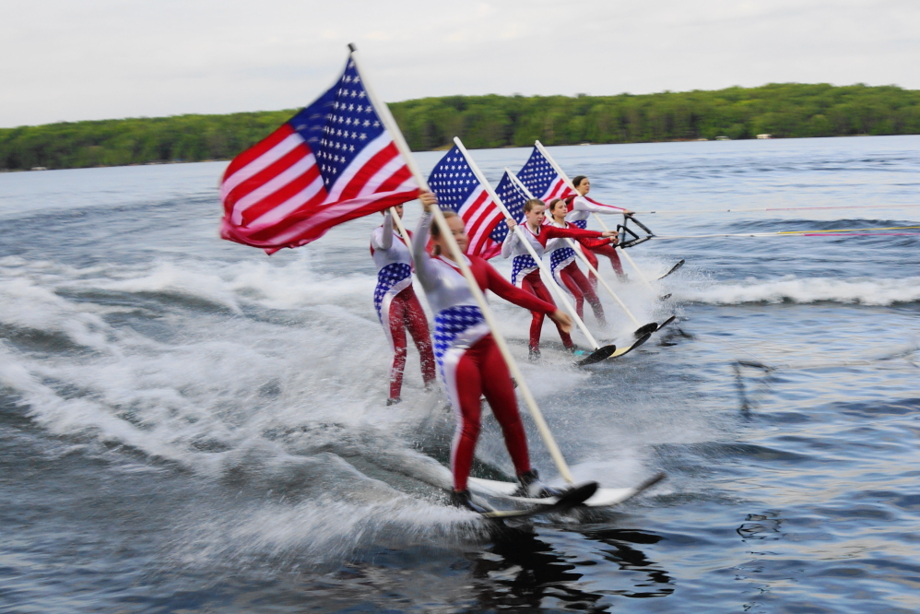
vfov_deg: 48.0
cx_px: 460
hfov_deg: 67.4
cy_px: 307
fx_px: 690
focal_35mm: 27
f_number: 6.3
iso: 100
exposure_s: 1/80
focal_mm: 18
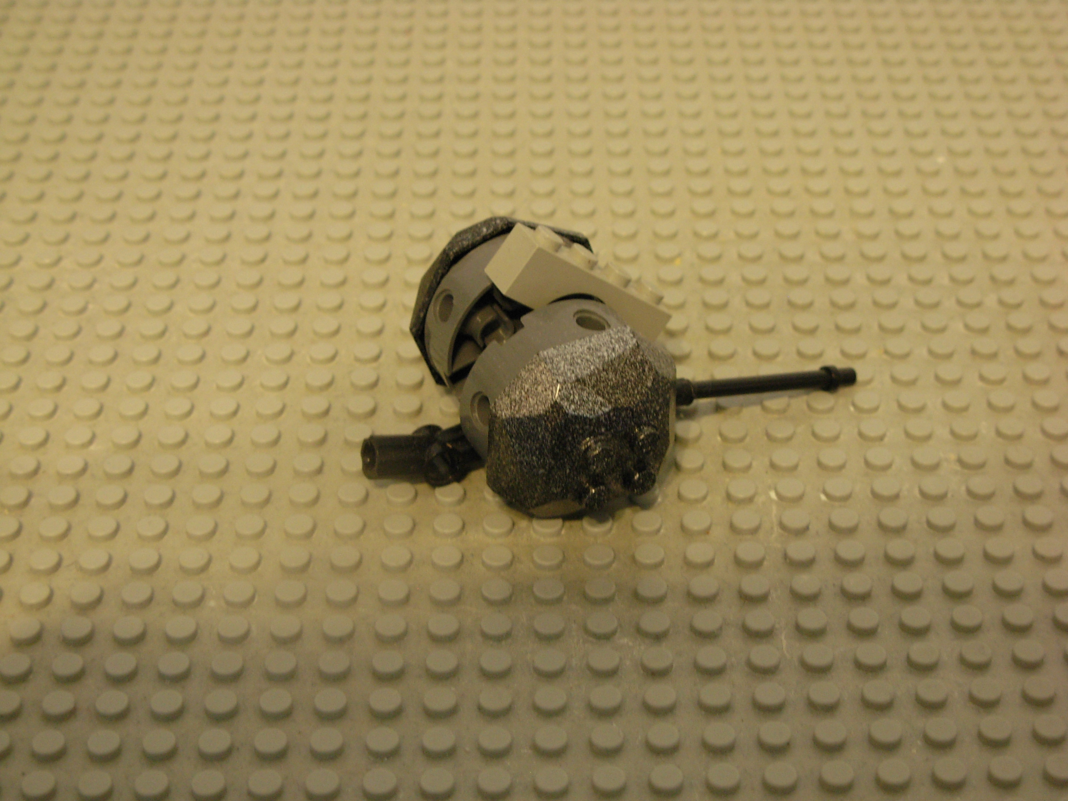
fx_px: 2160
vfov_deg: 21.0
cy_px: 400
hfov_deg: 27.8
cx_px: 534
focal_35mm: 70
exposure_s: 1/3.3
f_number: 3.5
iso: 200
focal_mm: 11.5
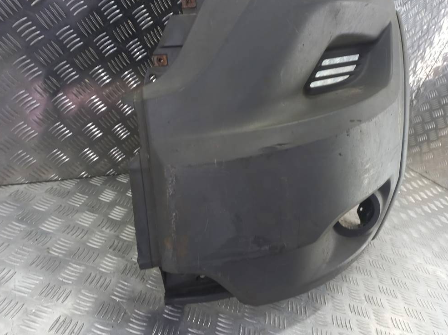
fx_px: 336
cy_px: 169
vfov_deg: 53.0
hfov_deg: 67.3
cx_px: 220
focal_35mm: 26
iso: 100
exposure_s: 1/50
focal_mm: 4.6
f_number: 1.8
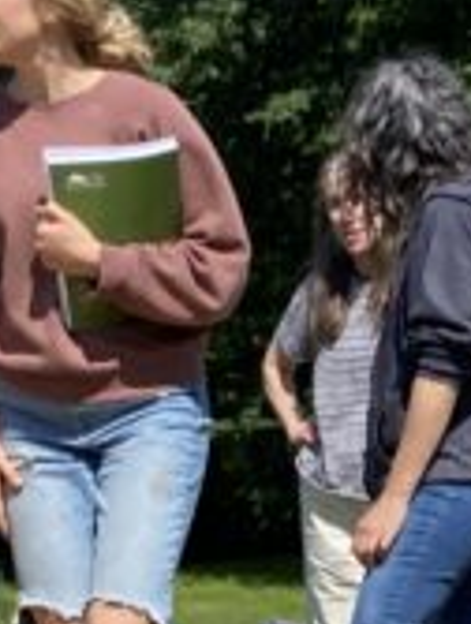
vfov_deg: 12.2
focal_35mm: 159
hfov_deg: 9.2
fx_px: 2874
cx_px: 617
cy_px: 710
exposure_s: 1/1927
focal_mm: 4.25
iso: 32
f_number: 1.8
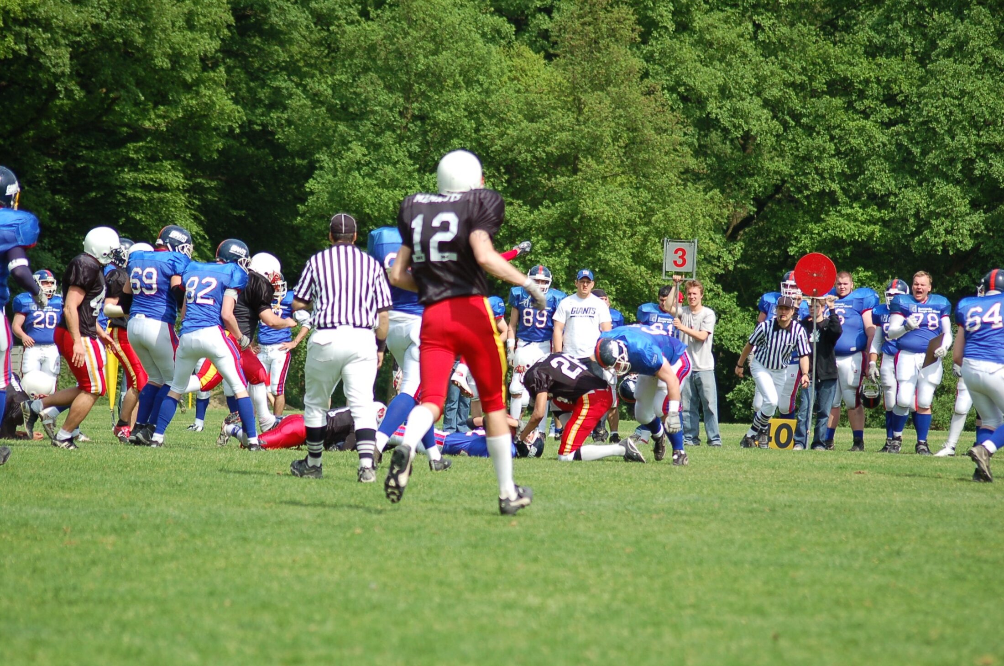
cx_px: 502
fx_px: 5010
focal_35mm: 180
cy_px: 333
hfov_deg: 11.4
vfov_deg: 7.6
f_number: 4.5
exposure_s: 1/1000
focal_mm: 120
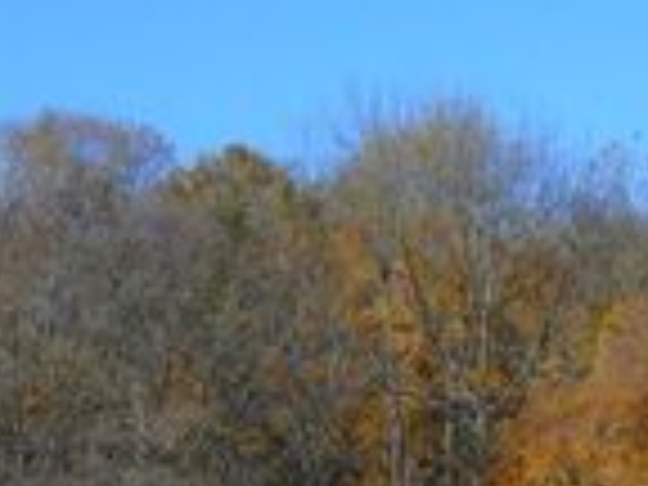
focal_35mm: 236
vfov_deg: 6.2
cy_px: 722
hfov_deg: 8.3
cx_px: 765
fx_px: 4418
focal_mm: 12
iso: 100
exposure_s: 1/400
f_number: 5.5
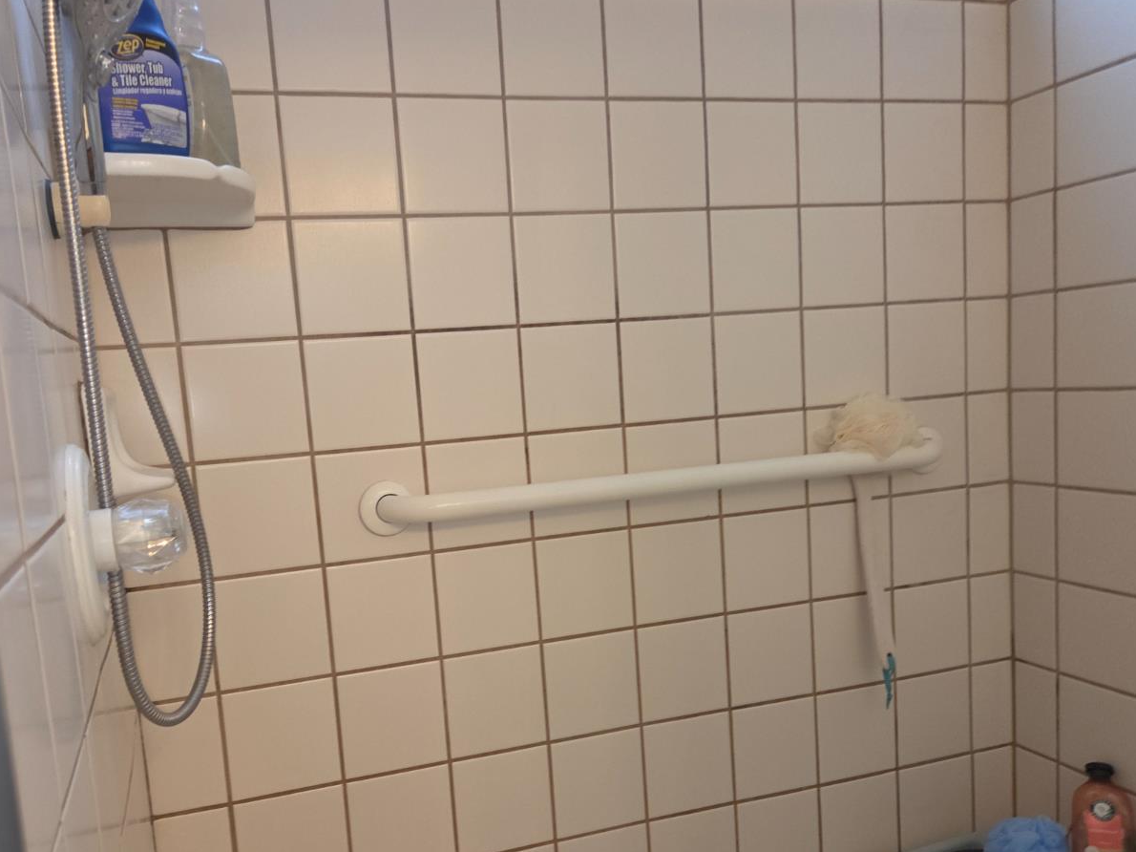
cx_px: 483
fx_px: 952
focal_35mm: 29
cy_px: 497
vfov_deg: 48.0
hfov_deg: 61.4
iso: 320
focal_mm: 5.4
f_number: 1.8
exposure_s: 1/120
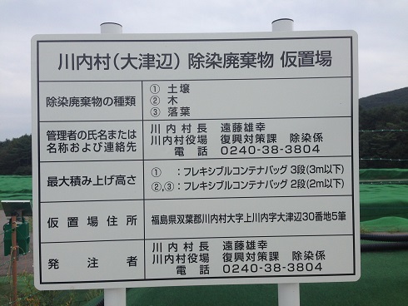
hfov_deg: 55.3
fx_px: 389
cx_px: 204
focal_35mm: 33
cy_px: 153
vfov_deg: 43.0
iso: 50
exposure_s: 1/1466
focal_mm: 4.12
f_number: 2.4
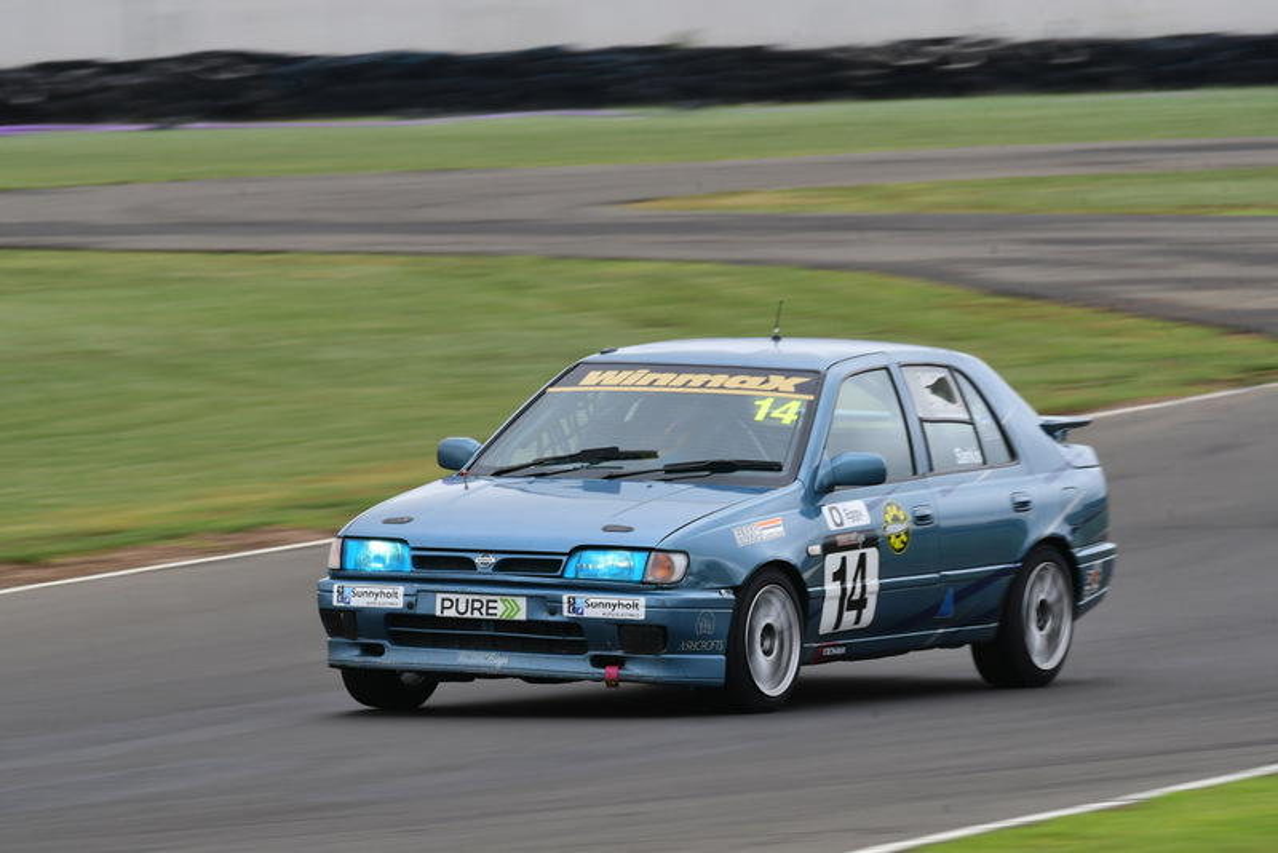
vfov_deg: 2.8
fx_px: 17578
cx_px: 639
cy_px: 426
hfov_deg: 4.2
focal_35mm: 495
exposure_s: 1/100
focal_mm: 330
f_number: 16
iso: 320
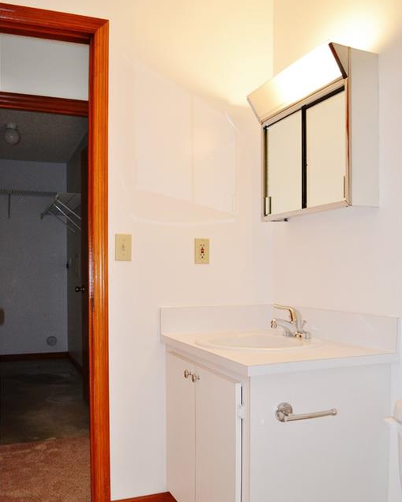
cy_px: 287
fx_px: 506
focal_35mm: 34
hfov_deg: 43.4
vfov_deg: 52.7
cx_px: 201
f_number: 3.8
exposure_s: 1/60
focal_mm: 20
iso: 400
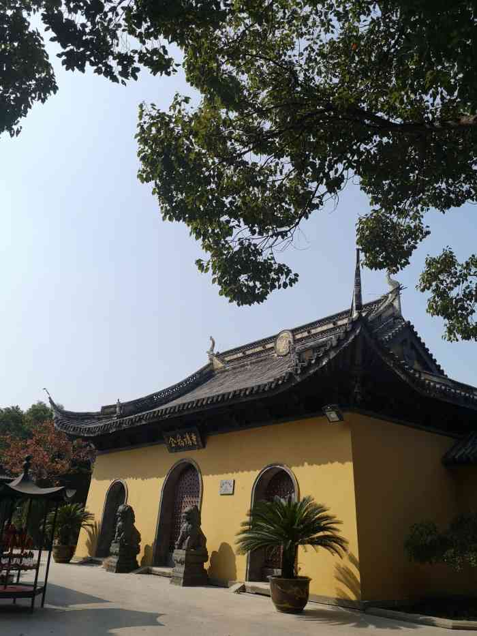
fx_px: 496
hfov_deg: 51.4
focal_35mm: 27
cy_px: 318
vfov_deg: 65.3
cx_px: 238
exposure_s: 1/3333
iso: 50
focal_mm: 3.95
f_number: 1.8
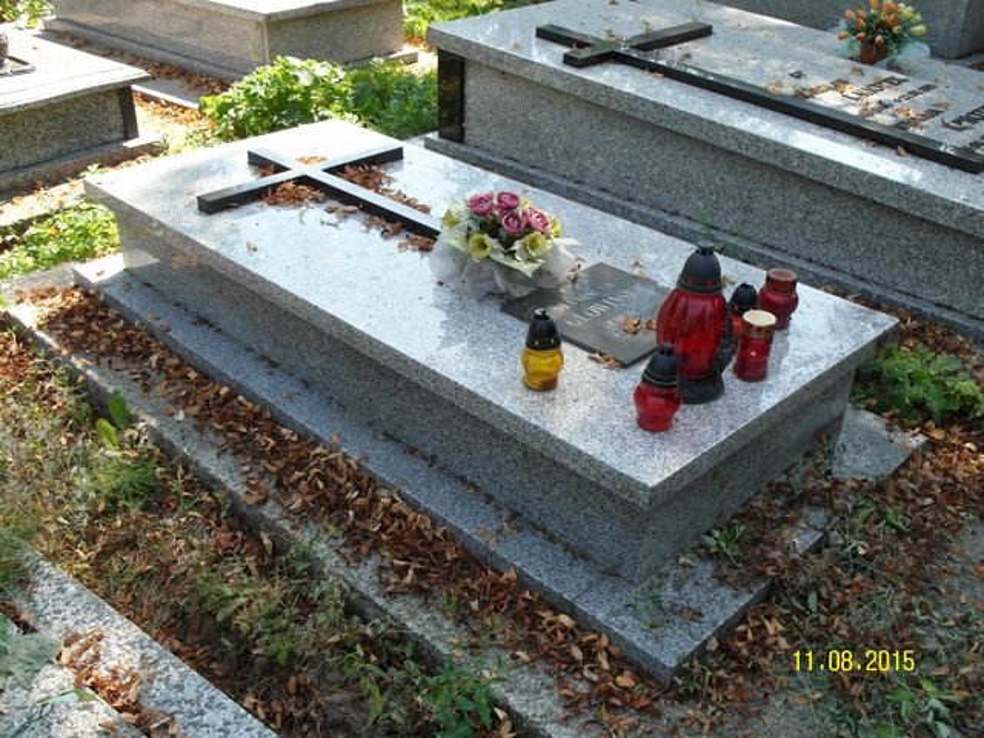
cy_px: 369
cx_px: 492
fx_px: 1023
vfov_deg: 39.7
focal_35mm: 36
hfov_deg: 51.4
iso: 80
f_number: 3.7
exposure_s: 1/180
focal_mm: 7.8
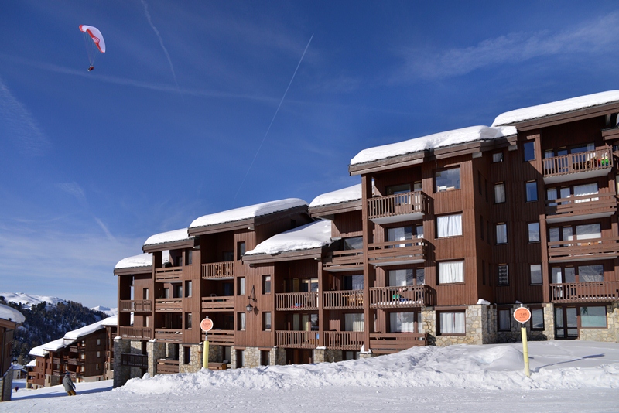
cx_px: 310
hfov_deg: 73.7
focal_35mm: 24
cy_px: 206
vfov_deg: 53.2
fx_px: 413
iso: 200
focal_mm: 24
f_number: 5
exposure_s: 1/5000
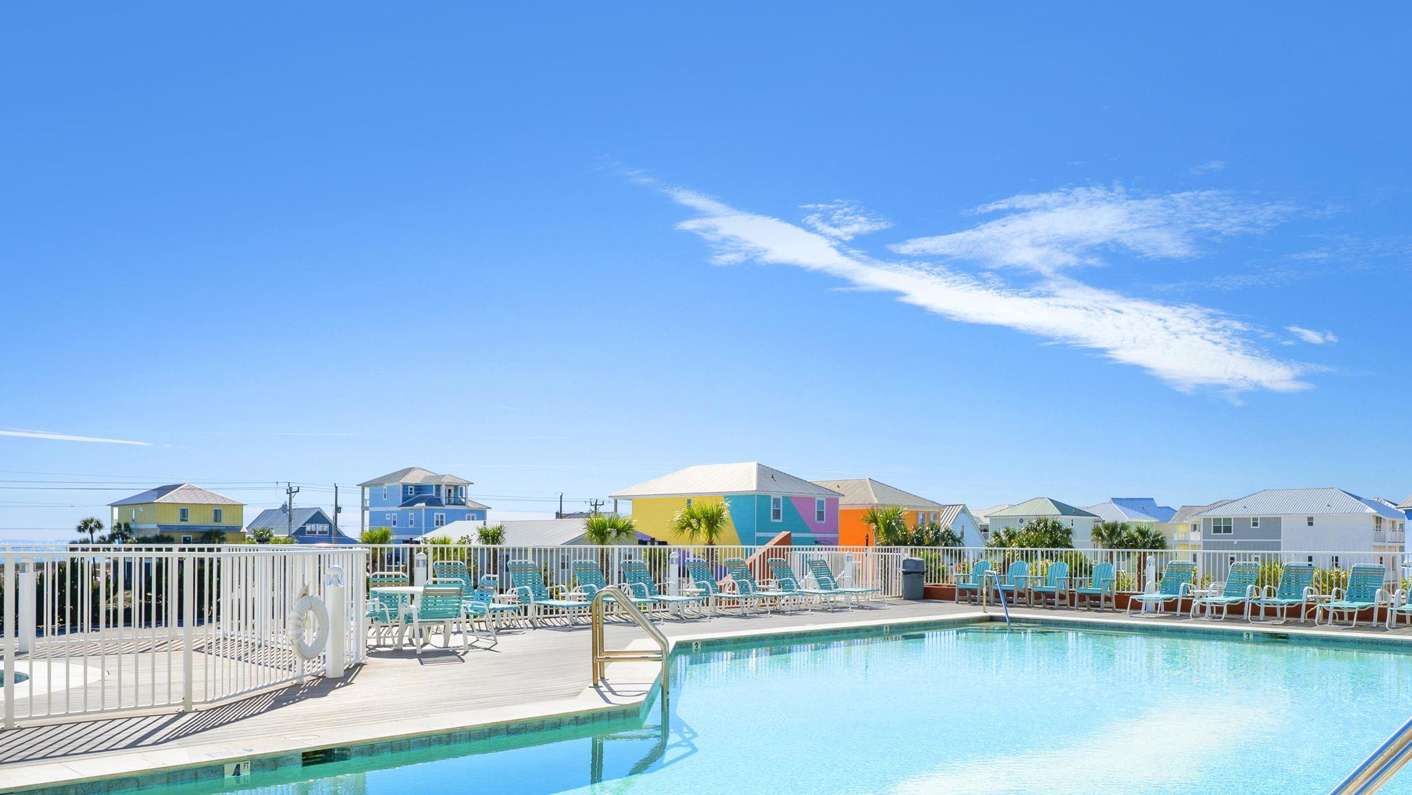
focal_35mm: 28
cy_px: 553
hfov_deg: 68.1
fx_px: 1039
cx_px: 806
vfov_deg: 41.1
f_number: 11
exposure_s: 1/1000
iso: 500
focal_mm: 18.5
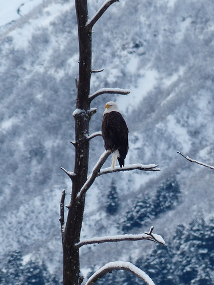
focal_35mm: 1200
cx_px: 107
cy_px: 142
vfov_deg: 1.7
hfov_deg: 1.2
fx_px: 9891
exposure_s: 1/400
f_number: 4
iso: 100
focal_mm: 108
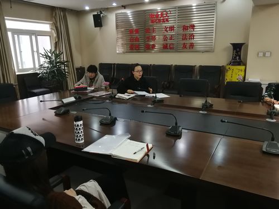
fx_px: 218
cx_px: 140
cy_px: 104
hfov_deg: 65.3
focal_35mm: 27
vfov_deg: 51.4
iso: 400
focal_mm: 3.95
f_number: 2.2
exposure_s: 1/25
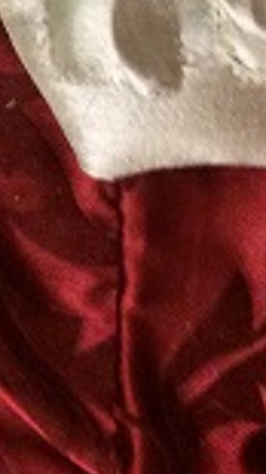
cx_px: -95
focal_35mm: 122
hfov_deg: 9.7
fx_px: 1532
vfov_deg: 15.1
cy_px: -398
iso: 400
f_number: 2.2
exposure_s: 1/15
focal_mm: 4.15
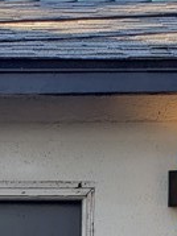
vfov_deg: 12.4
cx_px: -1
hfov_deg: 9.9
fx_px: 1017
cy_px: 384
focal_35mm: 149
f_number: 2.4
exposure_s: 1/250
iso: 50
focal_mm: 4.3
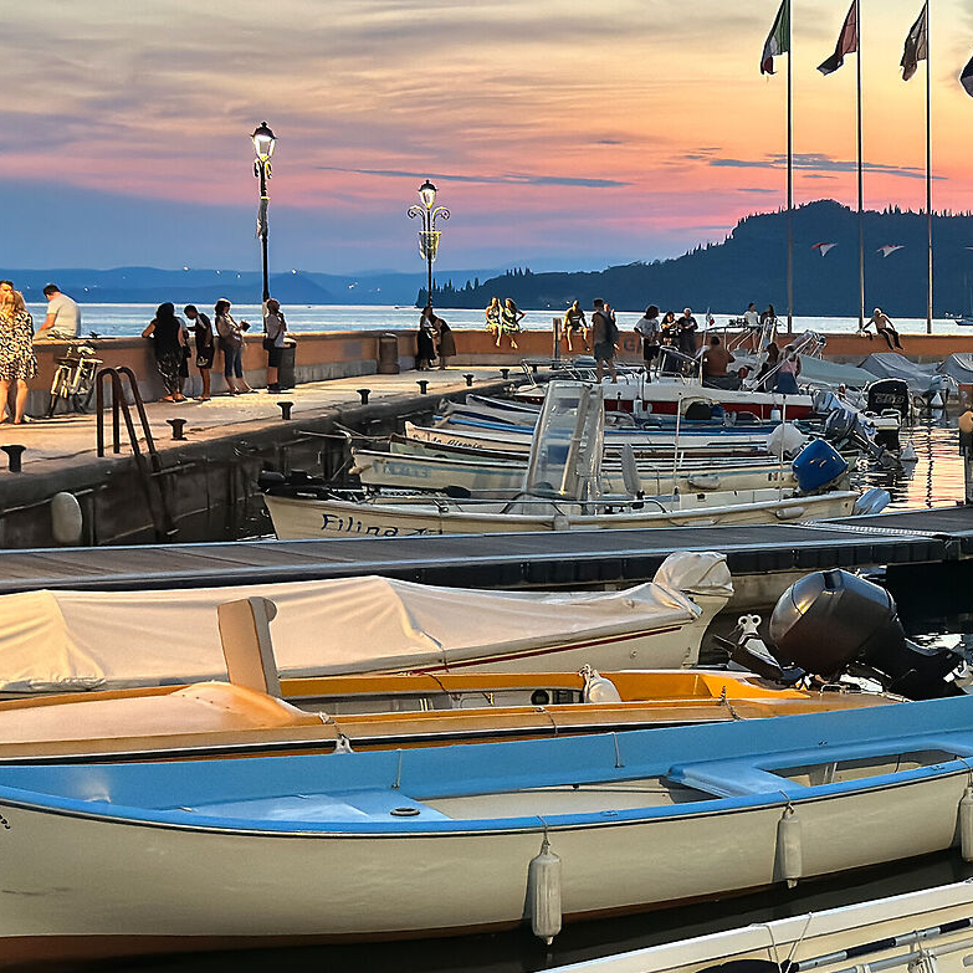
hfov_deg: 23.8
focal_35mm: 65
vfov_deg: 26.2
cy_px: 711
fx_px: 2067
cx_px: 1217
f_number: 1.8
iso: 640
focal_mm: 6.86
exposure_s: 1/35
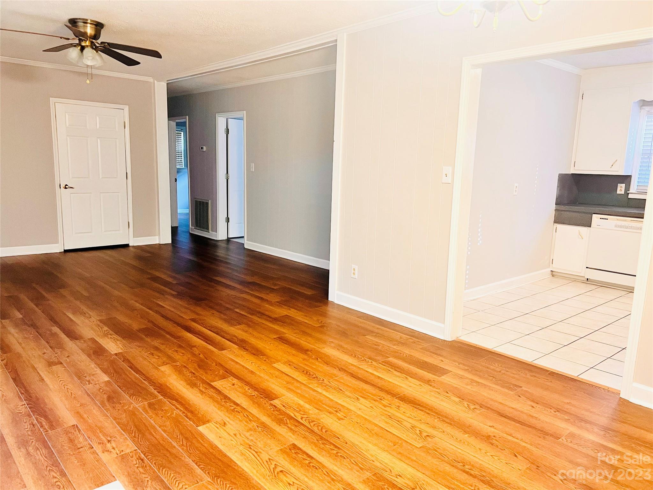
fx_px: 490
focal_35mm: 26
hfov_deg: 67.3
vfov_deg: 53.1
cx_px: 326
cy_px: 245
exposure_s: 1/60
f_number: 1.5
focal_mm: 5.7
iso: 200
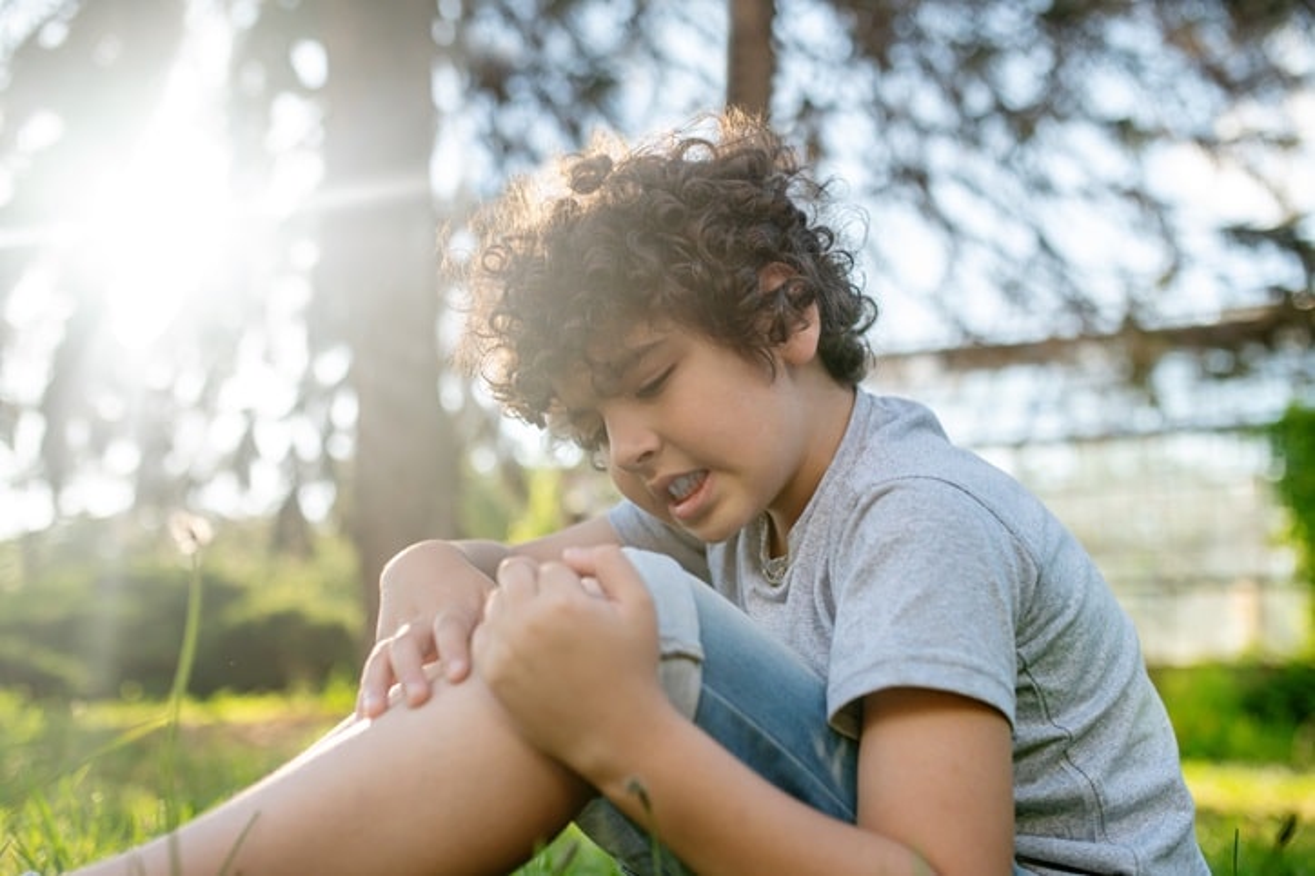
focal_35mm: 35
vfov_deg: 37.8
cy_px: 438
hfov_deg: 54.5
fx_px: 1278
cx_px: 658
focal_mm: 35
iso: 250
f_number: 2.5
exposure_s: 1/2000
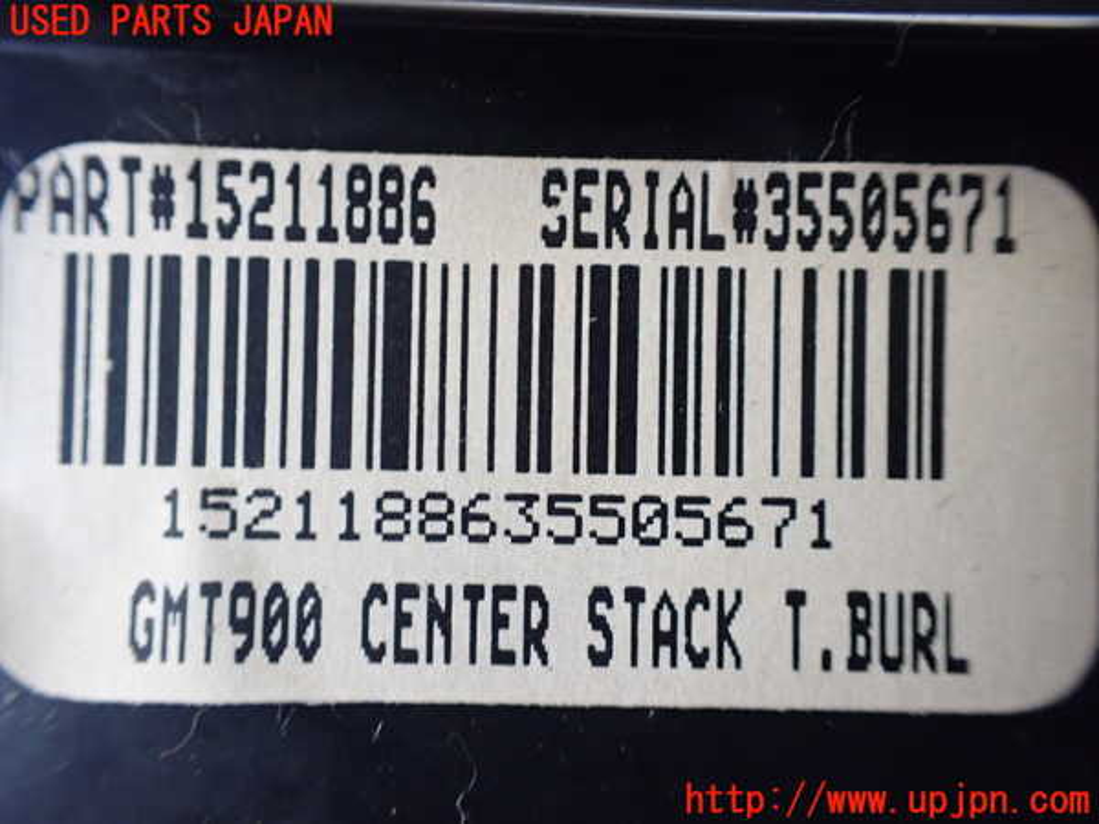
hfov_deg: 60.0
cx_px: 550
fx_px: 952
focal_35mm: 30
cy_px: 412
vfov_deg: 46.8
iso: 800
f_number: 2.3
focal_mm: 5.4
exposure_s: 1/40
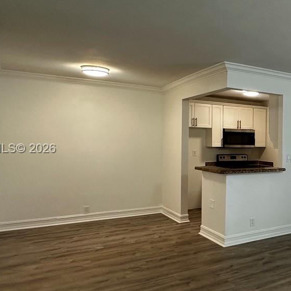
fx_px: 333
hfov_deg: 39.9
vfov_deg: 47.2
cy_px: 149
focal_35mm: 35
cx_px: 307
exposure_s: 1/120
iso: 200
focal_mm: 2.22
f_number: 2.2
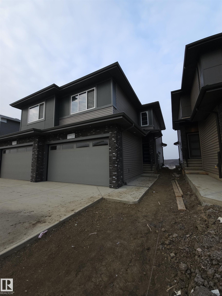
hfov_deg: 89.9
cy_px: 148
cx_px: 111
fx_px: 111
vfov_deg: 106.2
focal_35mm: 13
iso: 50
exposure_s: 1/182
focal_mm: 2.2
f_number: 2.2
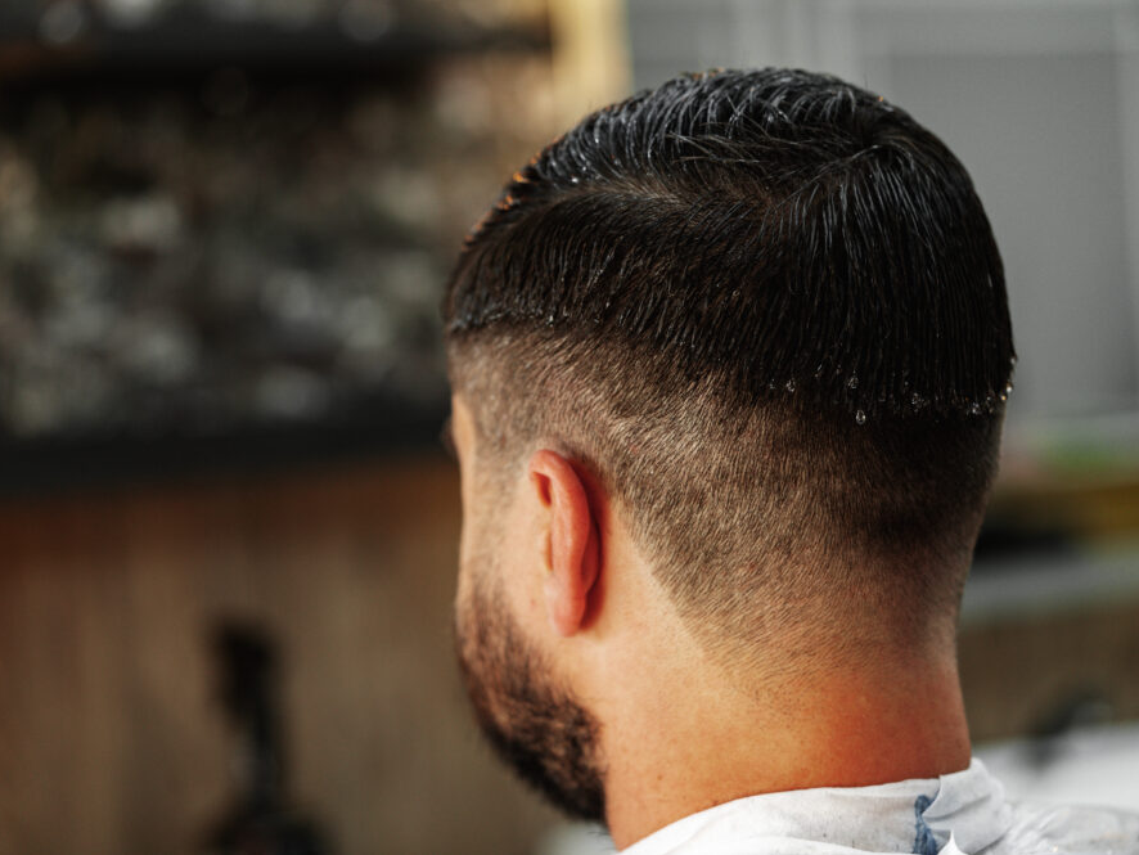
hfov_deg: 19.6
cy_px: 417
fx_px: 3291
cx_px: 523
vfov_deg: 14.8
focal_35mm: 100
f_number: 3.2
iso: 1000
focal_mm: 90
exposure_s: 1/160
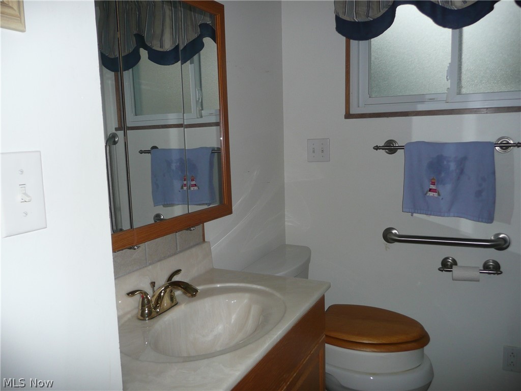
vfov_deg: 49.7
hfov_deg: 63.4
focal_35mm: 28
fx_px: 421
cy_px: 196
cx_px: 260
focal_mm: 4.6
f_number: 3.3
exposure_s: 1/30
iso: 100
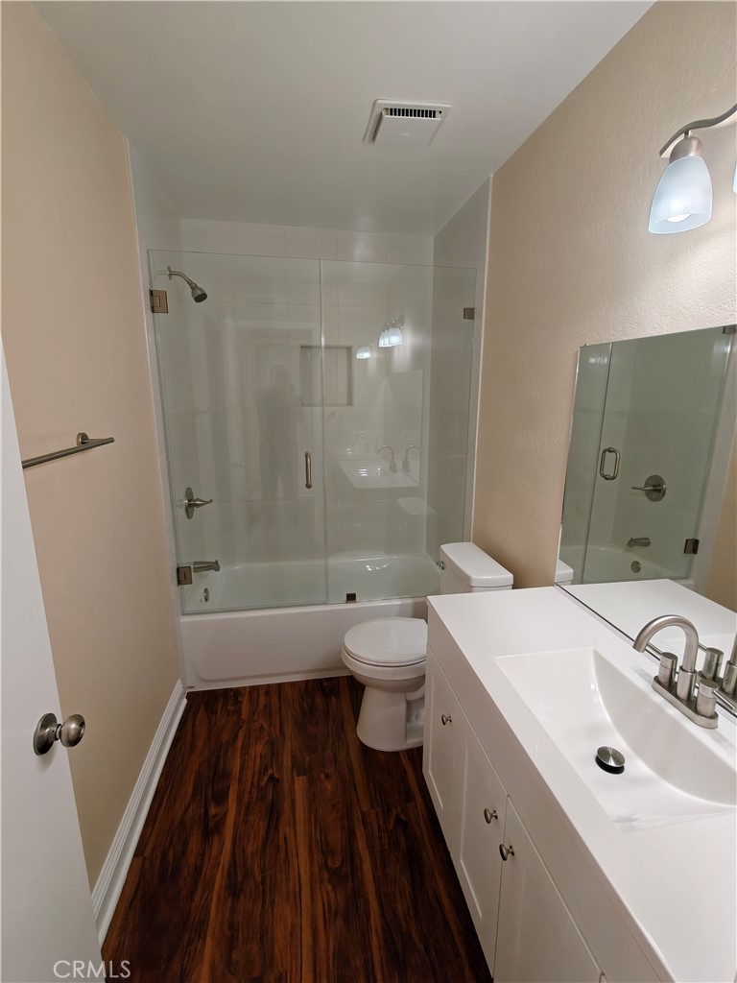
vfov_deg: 98.2
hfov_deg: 81.7
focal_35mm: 15
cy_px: 492
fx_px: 426
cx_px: 368
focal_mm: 2.3
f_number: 2
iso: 200
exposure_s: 1/120
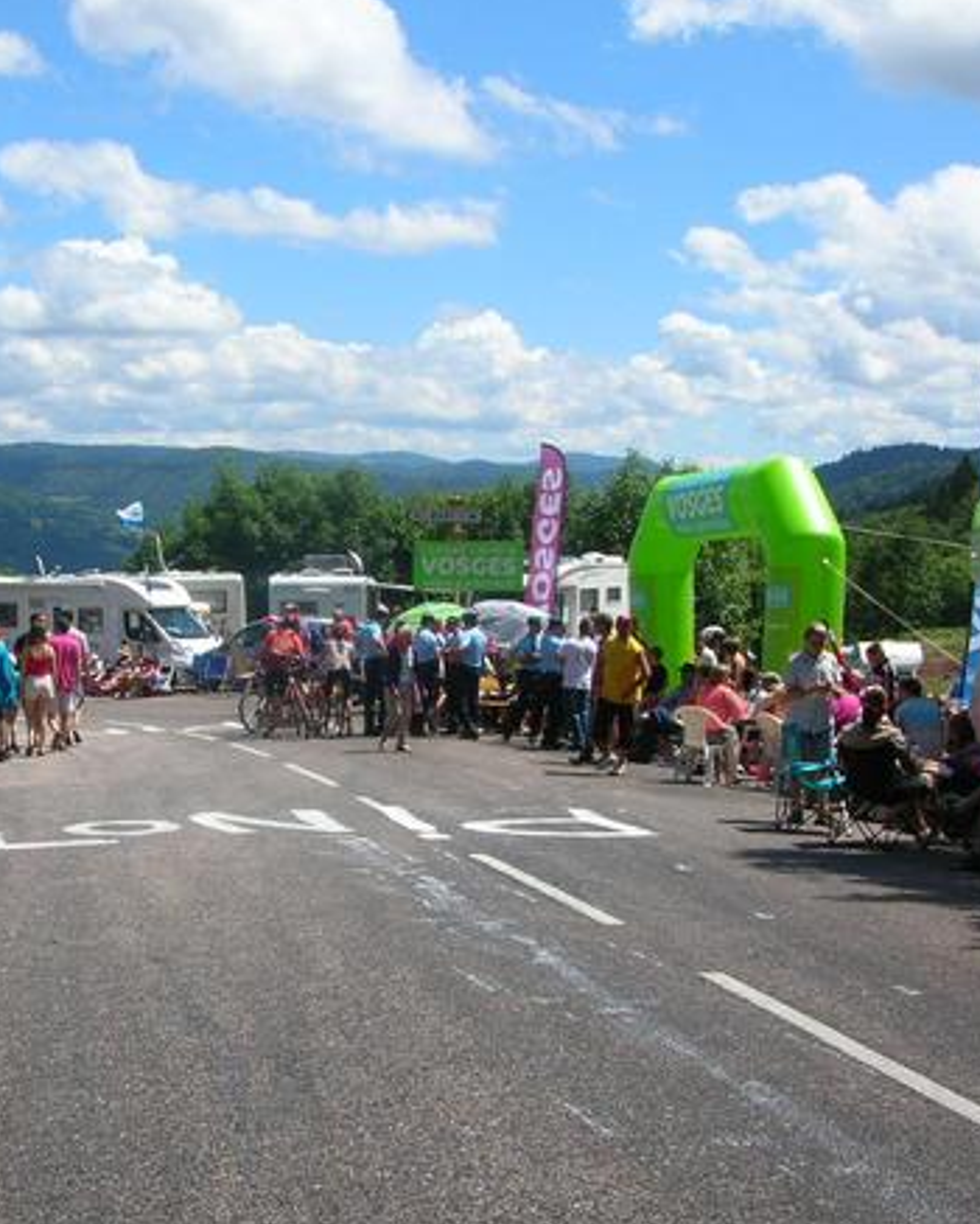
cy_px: 653
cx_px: 344
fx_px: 1812
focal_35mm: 50
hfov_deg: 30.1
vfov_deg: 37.3
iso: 50
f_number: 5.6
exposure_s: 1/300
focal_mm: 5.8
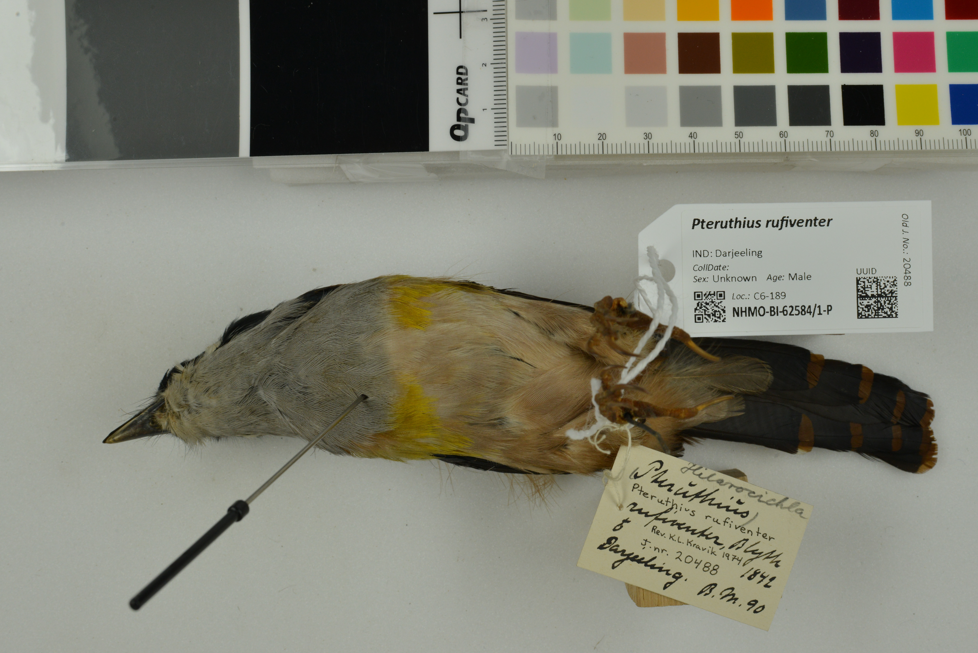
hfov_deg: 50.7
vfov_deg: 35.1
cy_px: 317
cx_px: 502
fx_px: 1033
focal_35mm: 38
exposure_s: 1/320
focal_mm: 35
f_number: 16
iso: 800
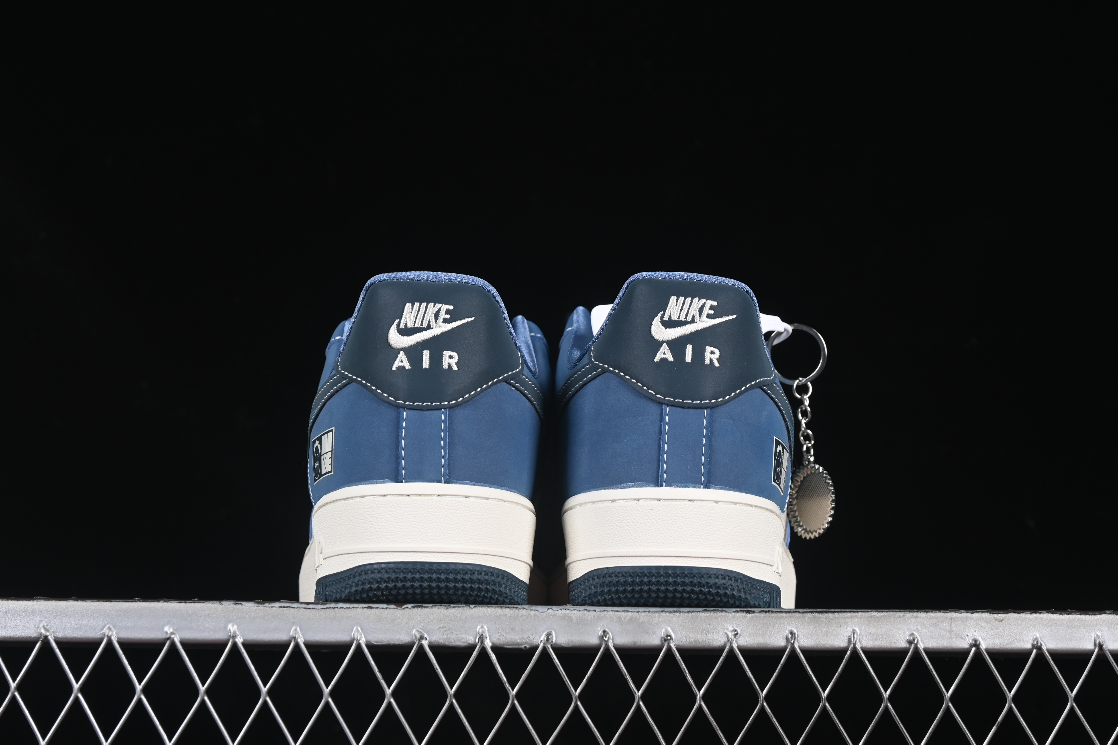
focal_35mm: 75
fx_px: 2329
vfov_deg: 18.2
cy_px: 372
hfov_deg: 27.0
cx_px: 559
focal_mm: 50
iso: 160
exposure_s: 1/60
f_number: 7.1
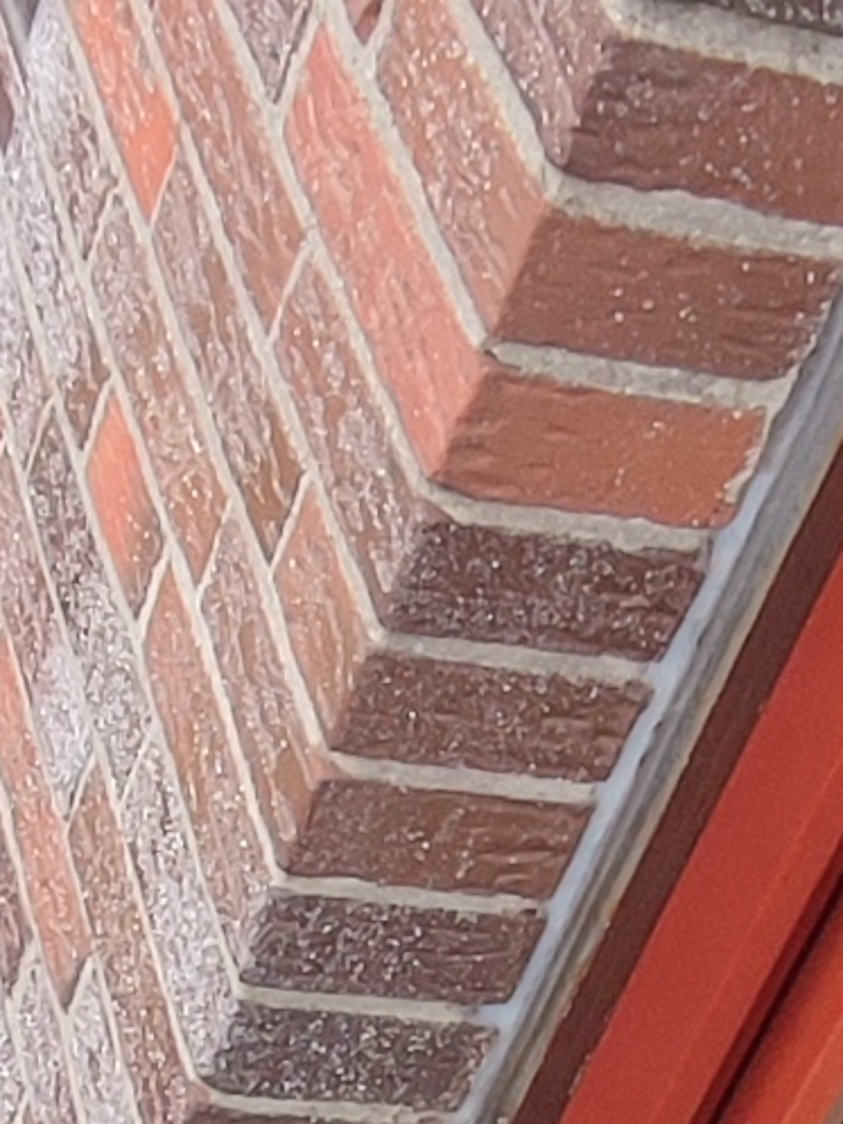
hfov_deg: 14.9
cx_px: 203
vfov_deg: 18.8
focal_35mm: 99
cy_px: 1330
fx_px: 3213
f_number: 2.2
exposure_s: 1/50
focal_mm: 1.66
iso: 105
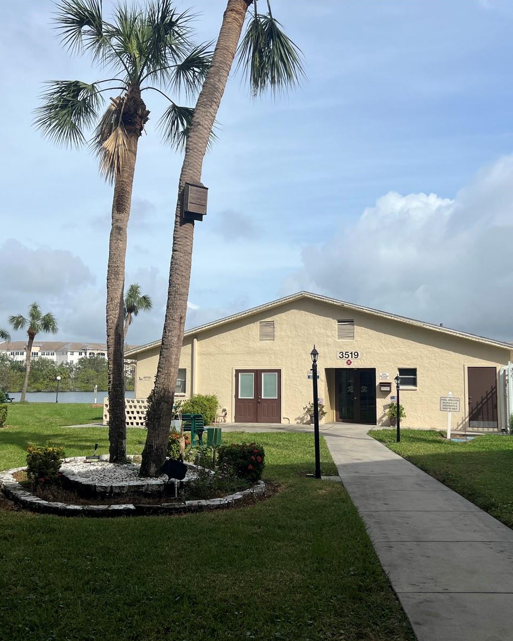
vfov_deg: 52.8
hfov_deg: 43.3
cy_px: 321
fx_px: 645
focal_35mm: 34
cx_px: 273
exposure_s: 1/8000
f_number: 1.5
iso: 50
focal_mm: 5.7
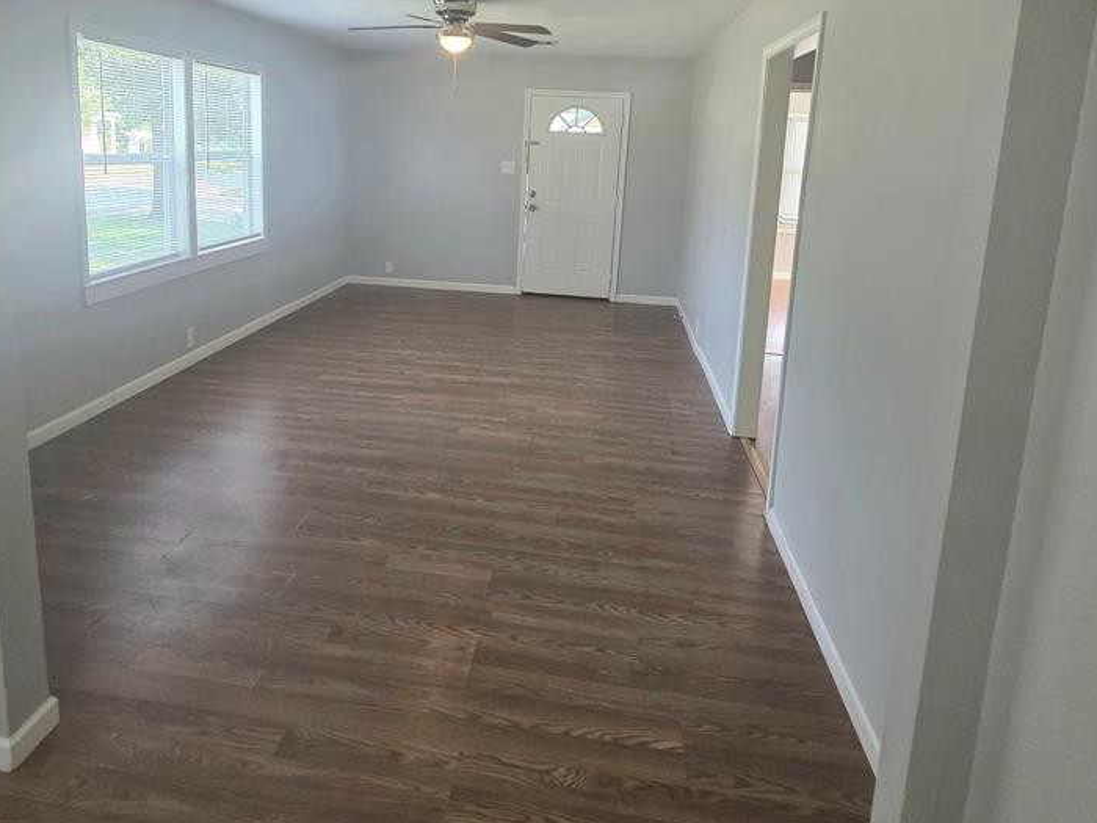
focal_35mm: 19
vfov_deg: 66.4
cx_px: 511
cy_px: 261
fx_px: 602
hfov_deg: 84.5
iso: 250
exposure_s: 1/120
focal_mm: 2.2
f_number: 1.9
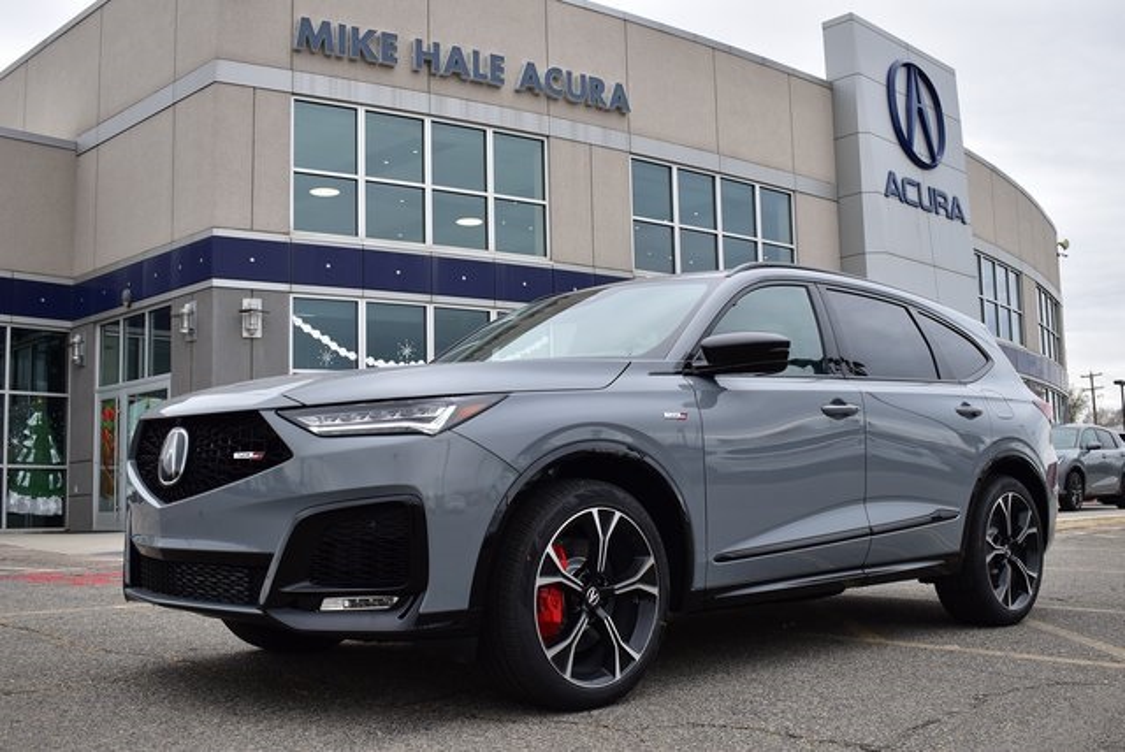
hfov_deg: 51.2
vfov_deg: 35.6
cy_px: 376
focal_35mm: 38
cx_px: 562
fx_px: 1173
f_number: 5.6
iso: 100
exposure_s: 1/125
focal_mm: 25
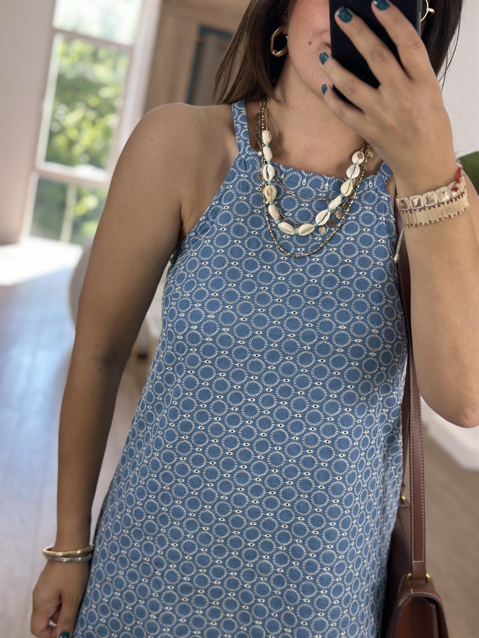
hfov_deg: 30.3
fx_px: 886
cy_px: 319
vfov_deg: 39.7
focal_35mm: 48
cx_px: 240
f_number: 1.78
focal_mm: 6.86
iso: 80
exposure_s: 1/210
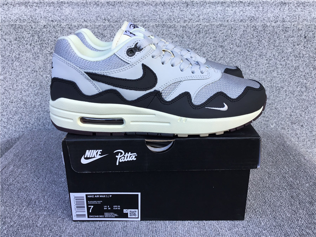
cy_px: 118
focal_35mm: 31
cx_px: 158
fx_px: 283
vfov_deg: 45.4
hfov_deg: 58.4
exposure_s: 1/191
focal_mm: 3.3
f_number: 2.4
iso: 25
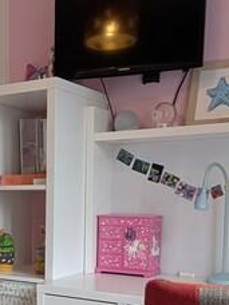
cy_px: 271
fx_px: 476
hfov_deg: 26.3
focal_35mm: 54
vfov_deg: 33.8
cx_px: 33
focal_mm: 2.02
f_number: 1.7
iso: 57
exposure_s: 1/104
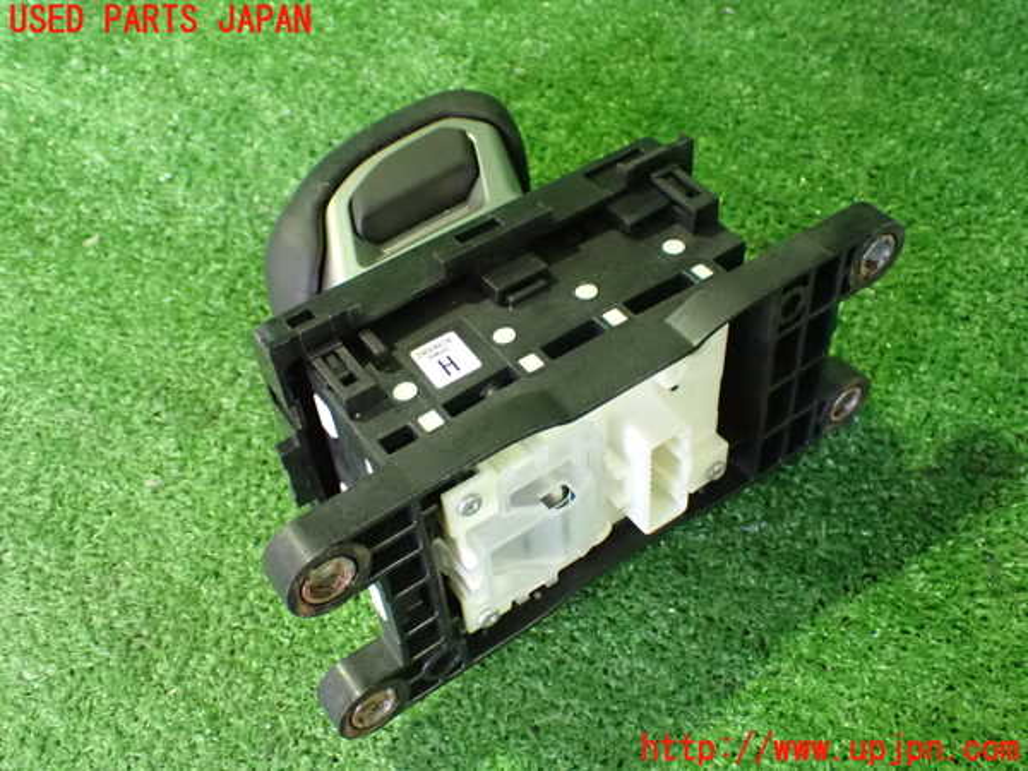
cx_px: 514
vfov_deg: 37.7
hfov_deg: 49.0
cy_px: 386
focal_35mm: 38
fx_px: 1128
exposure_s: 1/25
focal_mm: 6.83
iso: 1600
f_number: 2.7
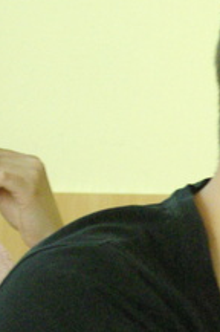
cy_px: 330
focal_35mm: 319
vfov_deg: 6.4
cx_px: 755
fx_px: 2937
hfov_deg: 4.1
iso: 1600
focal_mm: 45
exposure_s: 1/30
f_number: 4.5
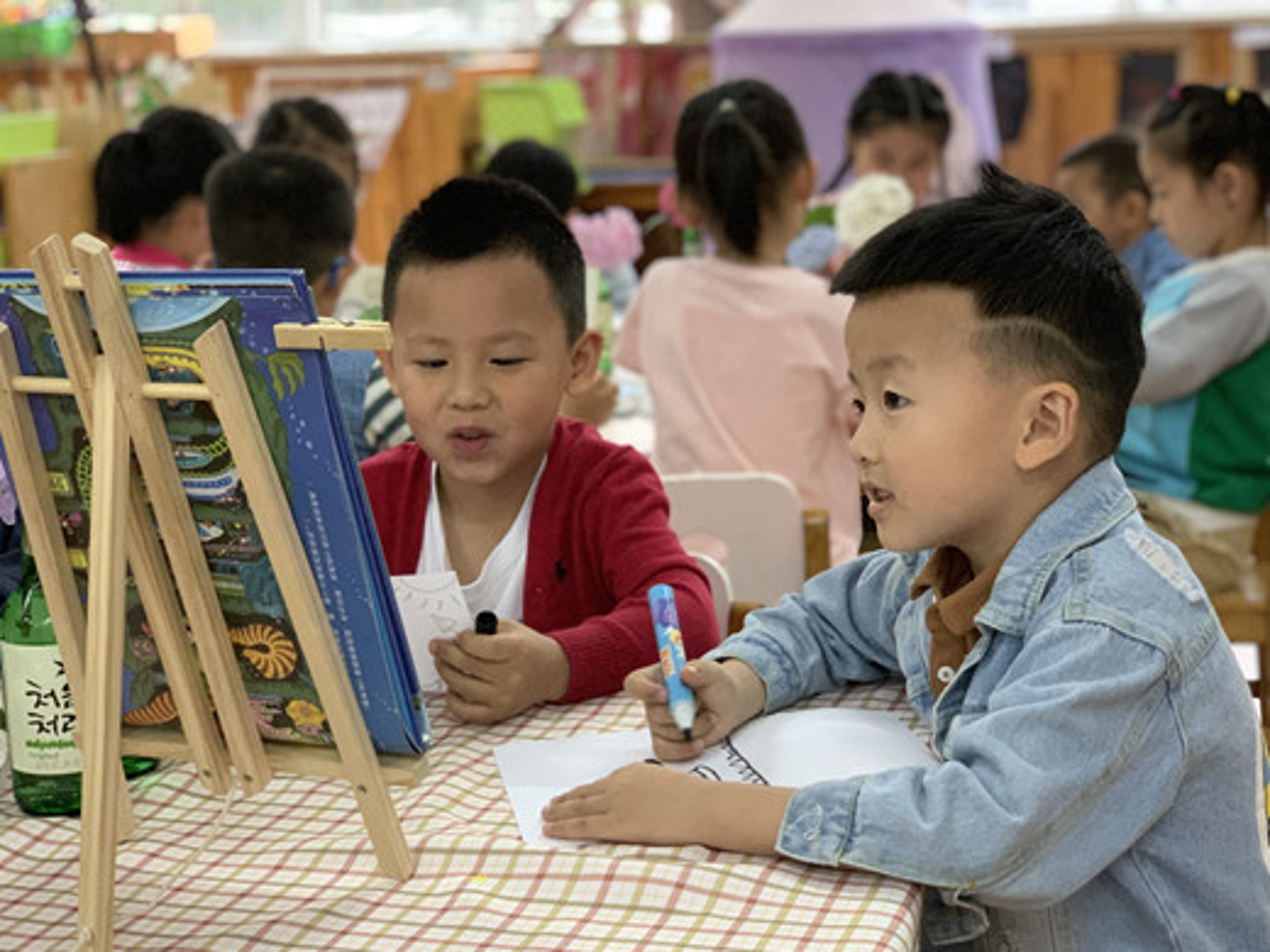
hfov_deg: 31.2
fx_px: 2275
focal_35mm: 62
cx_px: 620
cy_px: 492
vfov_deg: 23.6
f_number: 2.4
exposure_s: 1/50
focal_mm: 6
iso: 400
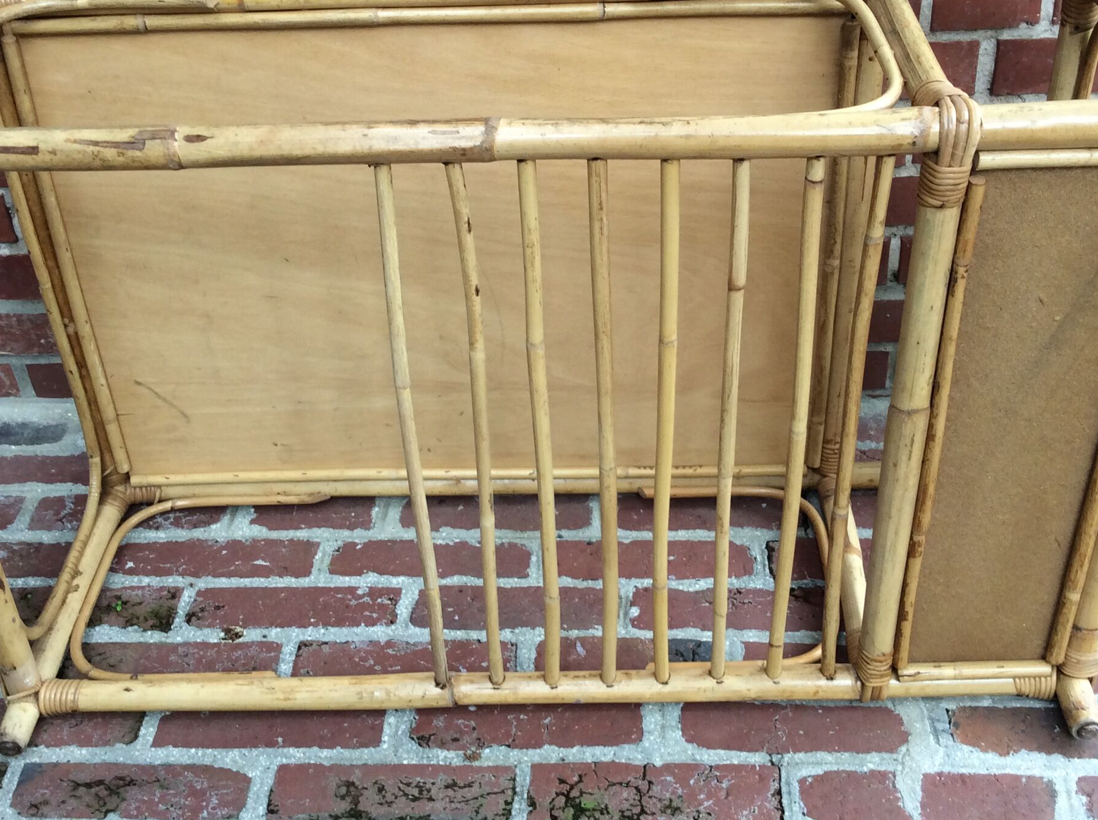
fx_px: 1457
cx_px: 568
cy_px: 343
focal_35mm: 46
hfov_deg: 41.3
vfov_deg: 31.4
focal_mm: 3.3
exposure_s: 1/100
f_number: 2.4
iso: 32
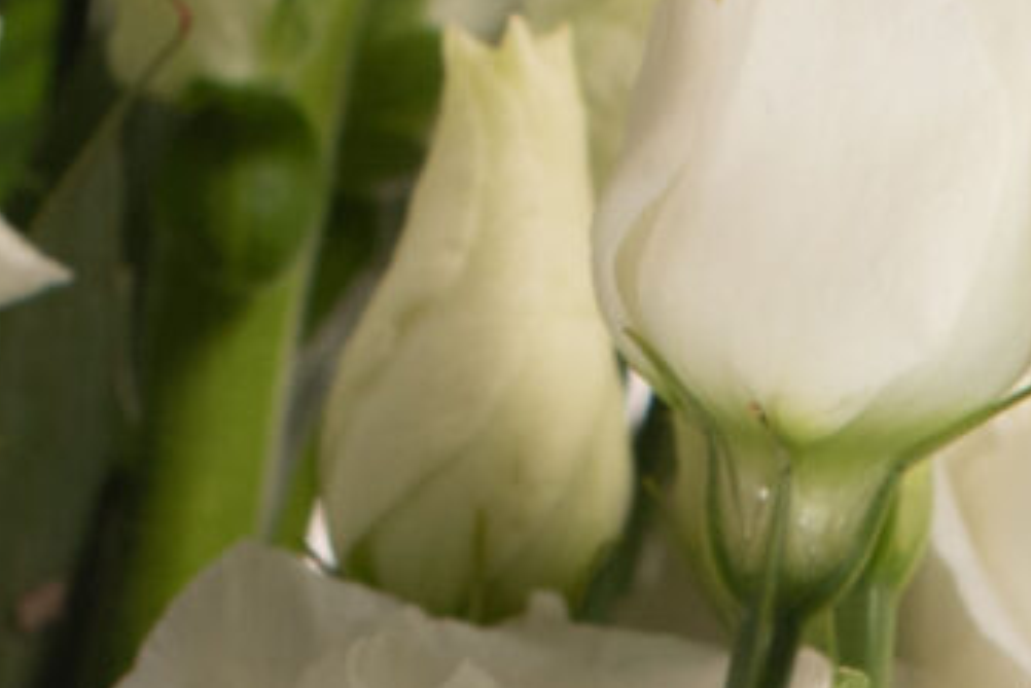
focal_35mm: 383
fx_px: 10973
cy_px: 1763
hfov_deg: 5.4
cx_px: 963
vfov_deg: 3.5
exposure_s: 1/100
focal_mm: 50
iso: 400
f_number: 9
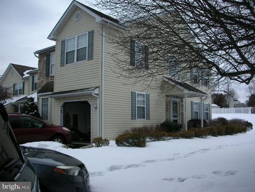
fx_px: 258
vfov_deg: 40.7
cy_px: 96
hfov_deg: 52.6
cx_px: 128
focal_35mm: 35
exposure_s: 1/147
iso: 50
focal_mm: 5.8
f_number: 8.5
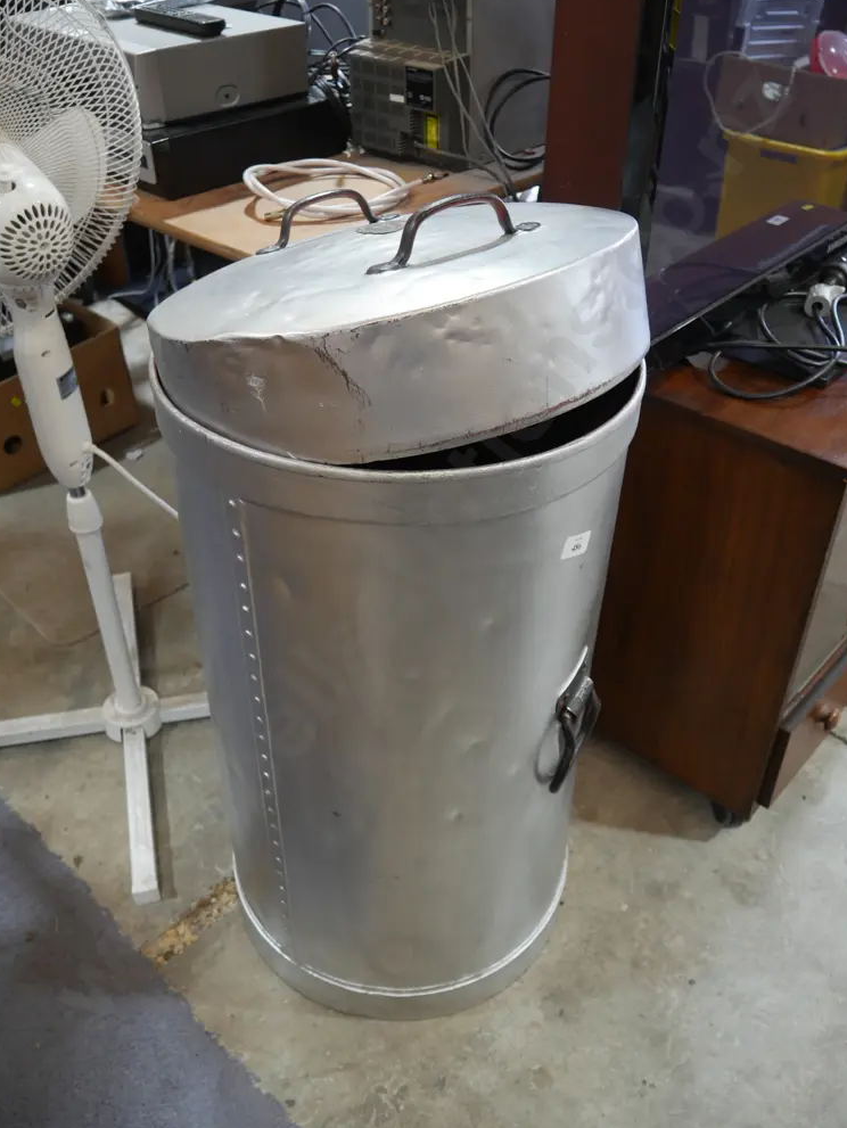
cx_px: 424
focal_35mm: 31
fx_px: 1011
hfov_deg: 45.5
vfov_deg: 58.3
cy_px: 549
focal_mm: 15
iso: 400
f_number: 3.6
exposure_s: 1/60
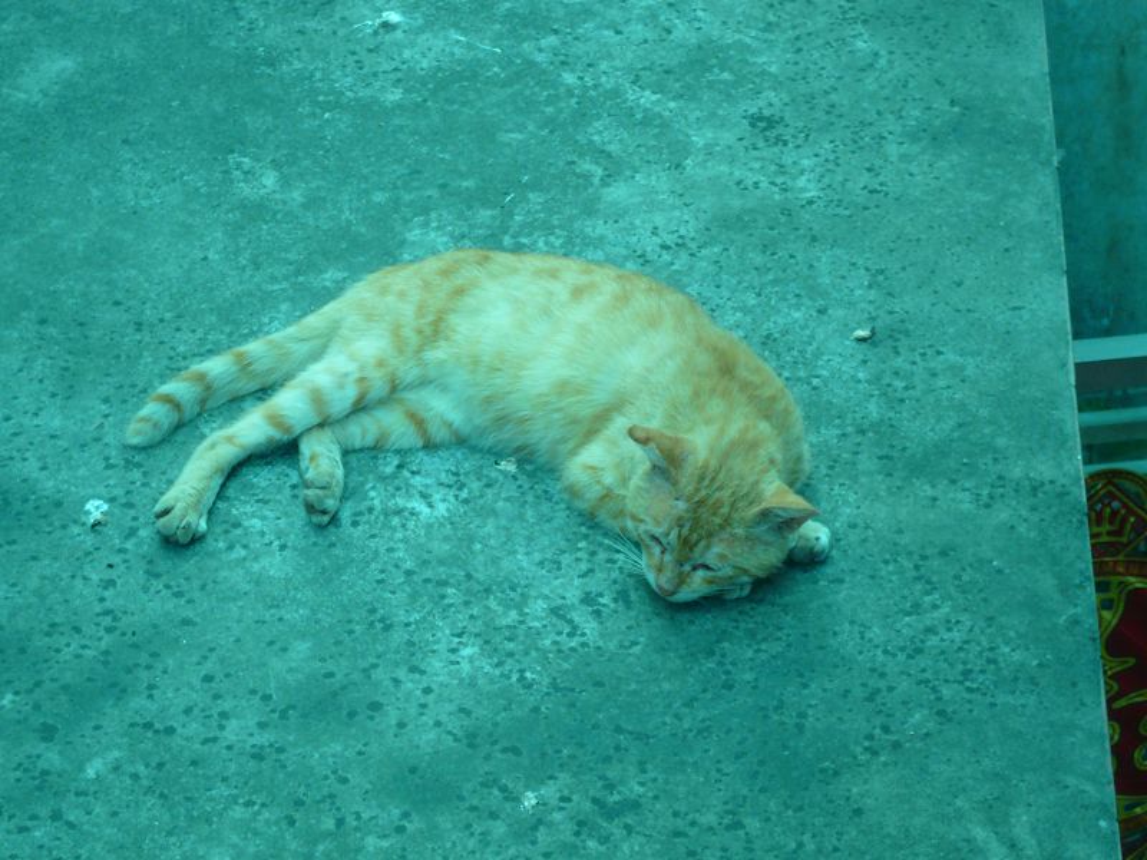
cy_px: 430
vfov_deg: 14.5
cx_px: 574
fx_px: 3380
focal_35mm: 102
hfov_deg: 19.3
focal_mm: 16.8
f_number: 5.6
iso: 100
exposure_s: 1/10
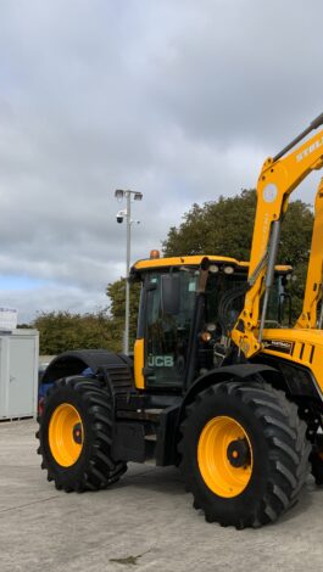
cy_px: 290
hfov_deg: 26.6
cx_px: 302
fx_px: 654
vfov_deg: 47.3
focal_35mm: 43
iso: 16
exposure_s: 1/1577
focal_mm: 3
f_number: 1.8
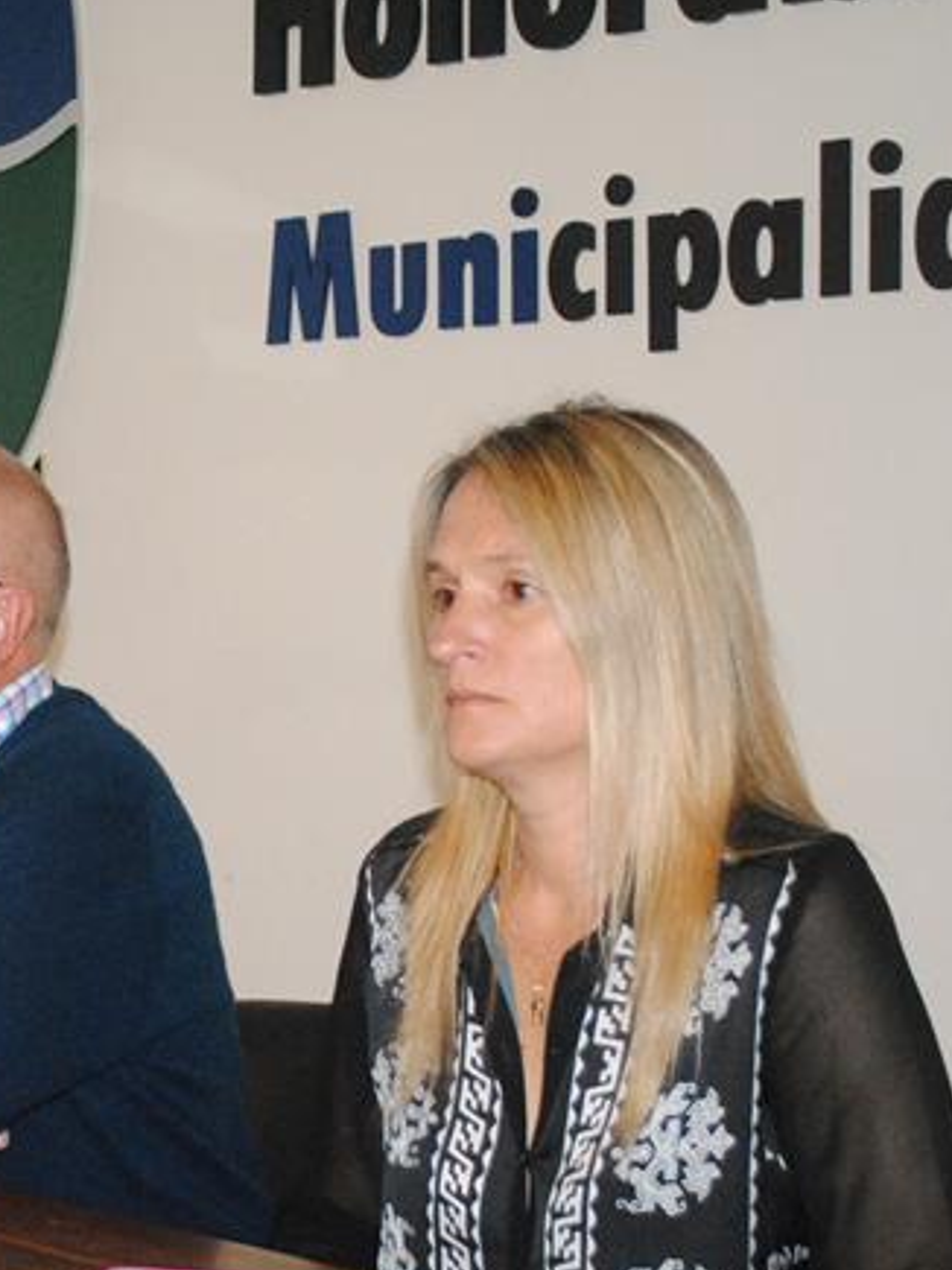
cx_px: -88
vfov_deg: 23.0
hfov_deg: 16.8
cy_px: 718
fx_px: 3118
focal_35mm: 85
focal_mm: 32
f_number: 4.8
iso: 1600
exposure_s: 1/125
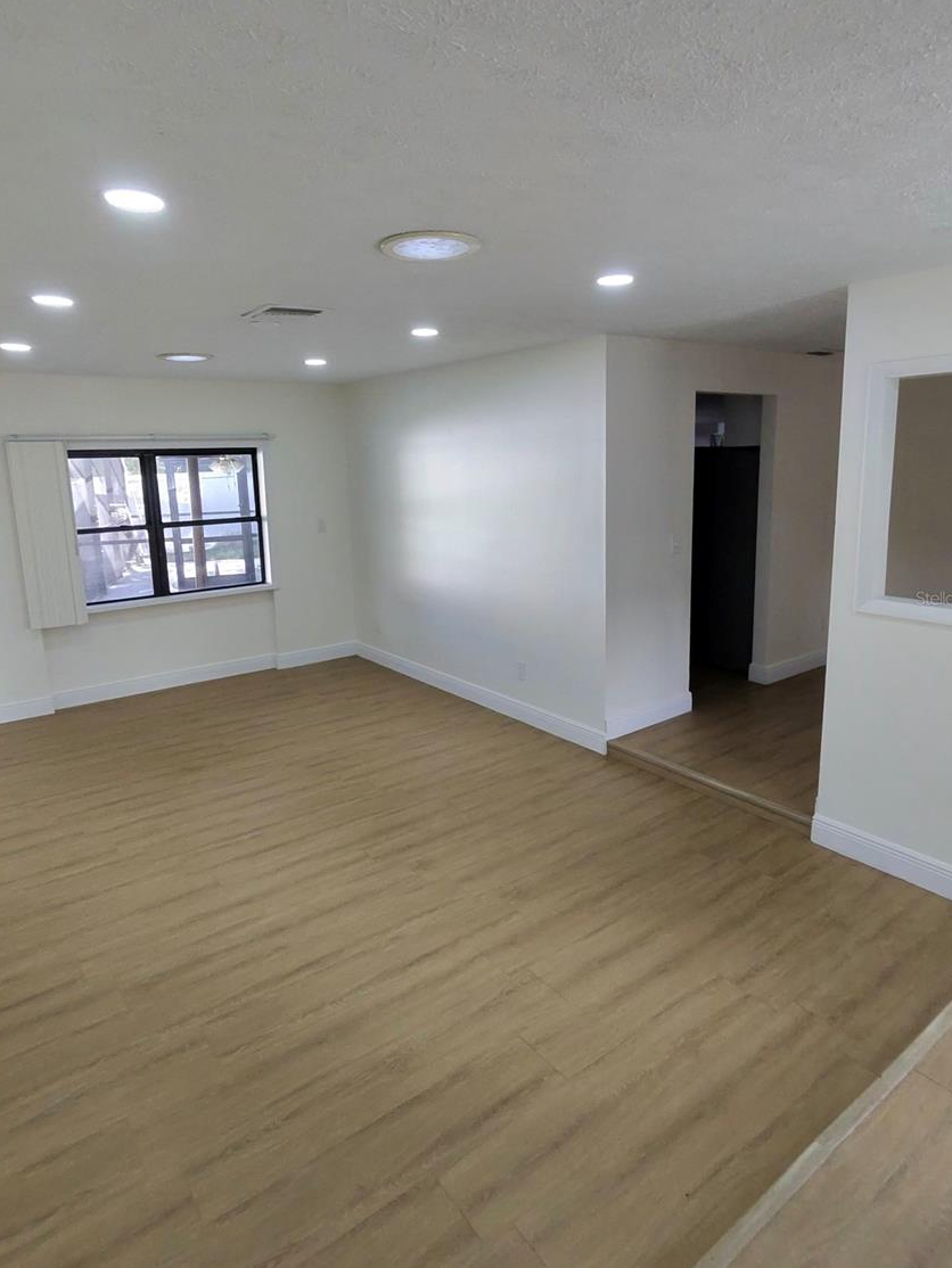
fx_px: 513
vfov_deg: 101.9
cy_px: 598
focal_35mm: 14
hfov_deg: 85.7
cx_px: 484
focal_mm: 2.24
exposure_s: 1/59.9
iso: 215
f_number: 2.2
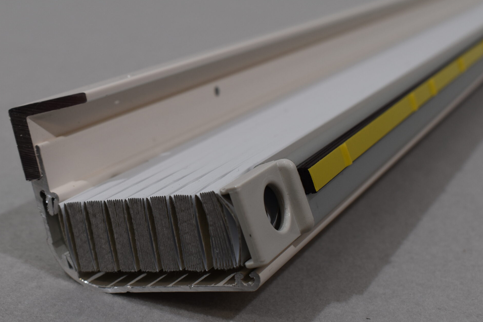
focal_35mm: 61
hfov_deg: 32.7
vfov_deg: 22.3
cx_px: 181
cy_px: 164
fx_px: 818
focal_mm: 30
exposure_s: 1/60
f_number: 8
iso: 250
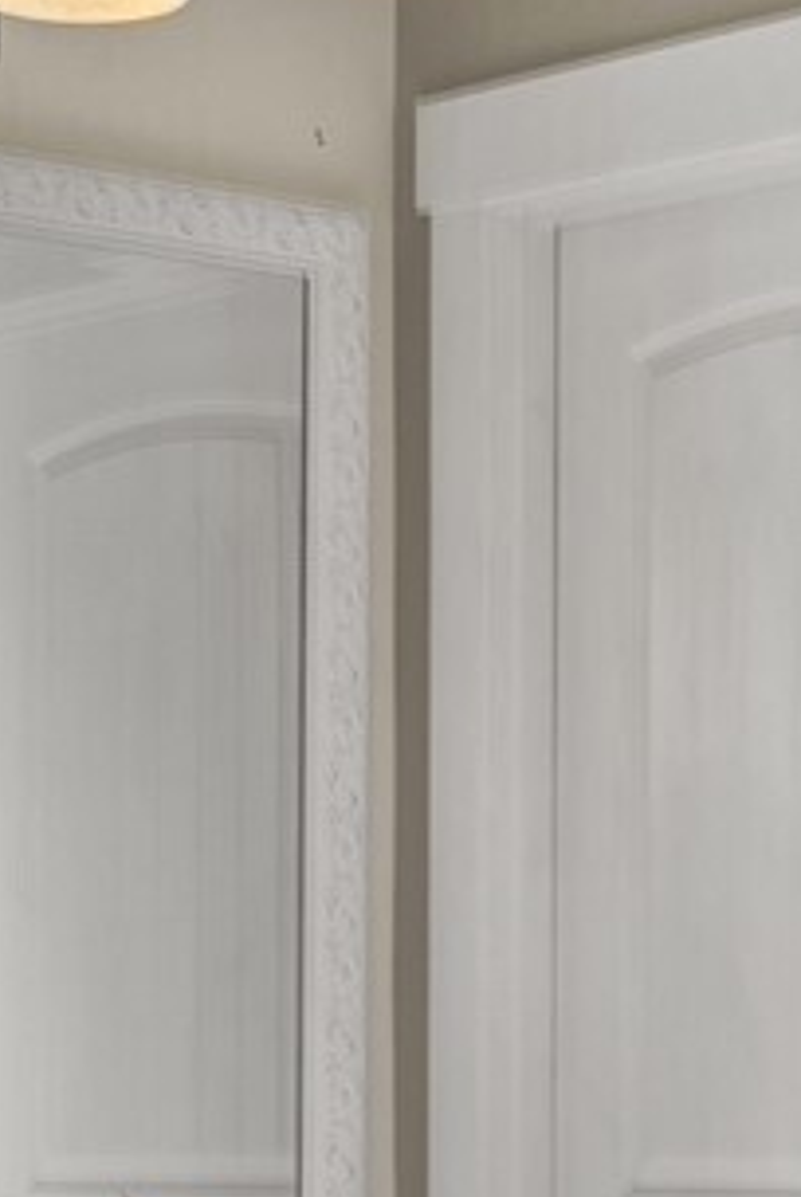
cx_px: 410
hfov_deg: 9.1
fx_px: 5032
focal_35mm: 151
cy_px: 1134
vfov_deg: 13.4
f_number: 4.5
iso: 400
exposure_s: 1/15
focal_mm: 27.2
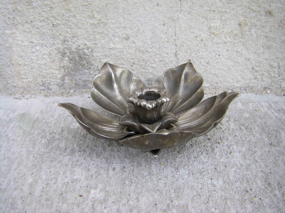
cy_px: 106
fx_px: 313
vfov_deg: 37.7
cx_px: 142
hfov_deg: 49.0
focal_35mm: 38
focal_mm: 6.3
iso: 64
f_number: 3.5
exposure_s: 1/200
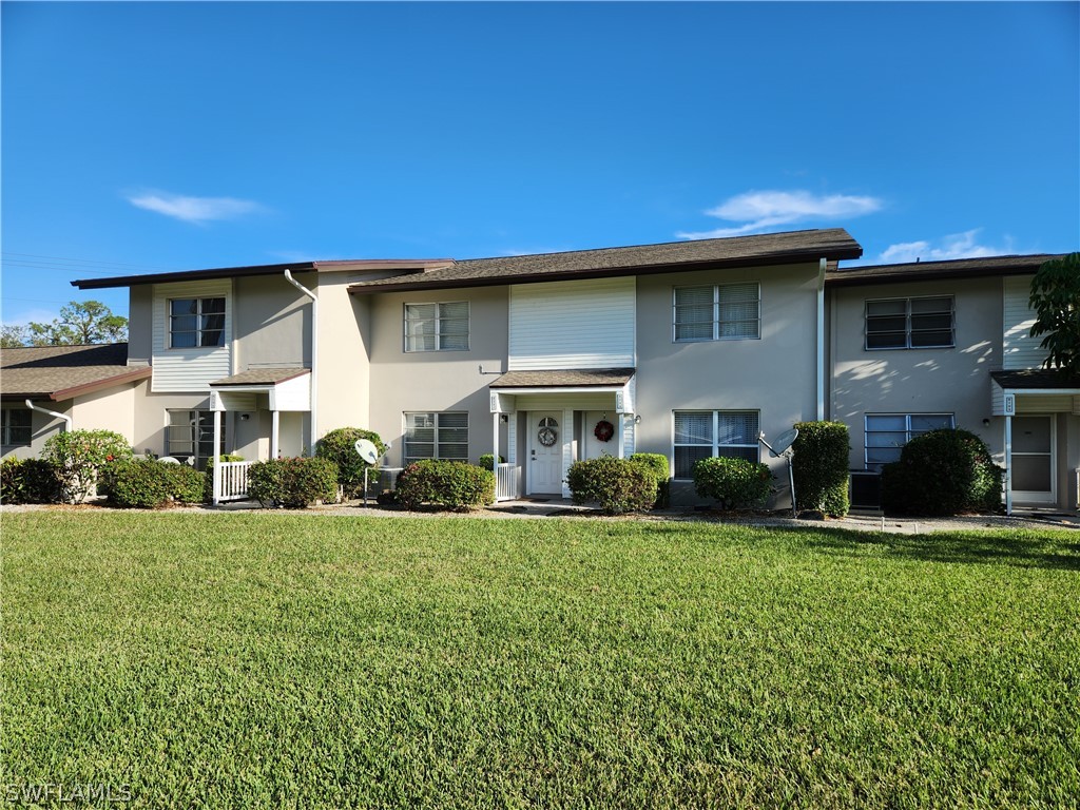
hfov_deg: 73.9
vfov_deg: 58.9
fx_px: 718
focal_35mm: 23
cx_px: 540
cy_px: 405
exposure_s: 1/1307
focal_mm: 5.4
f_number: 1.8
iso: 20
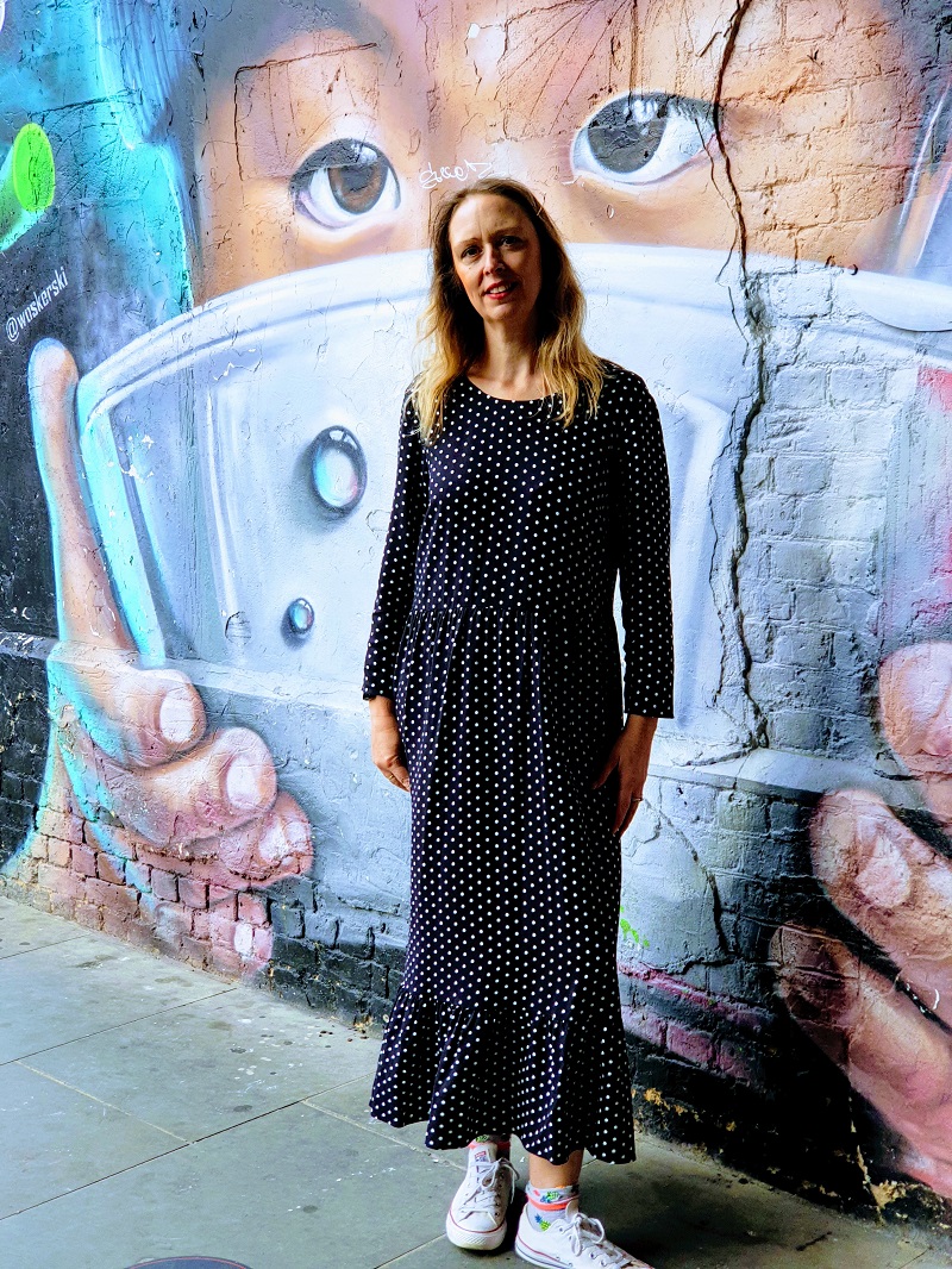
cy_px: 634
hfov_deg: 28.0
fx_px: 1906
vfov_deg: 36.8
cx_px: 476
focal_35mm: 52
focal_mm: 6
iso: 100
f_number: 2.4
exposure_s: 1/113
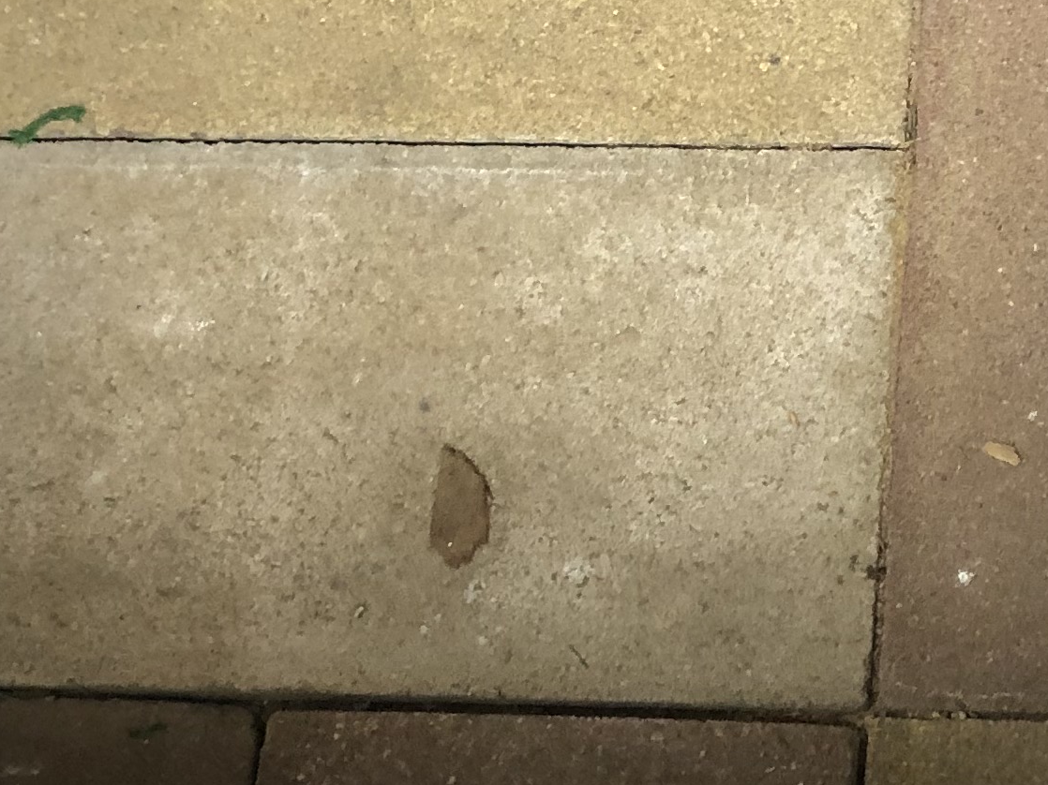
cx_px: 955
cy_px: 354
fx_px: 3057
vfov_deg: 14.6
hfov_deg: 19.1
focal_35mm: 101
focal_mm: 3.99
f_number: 1.8
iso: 50
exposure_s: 1/15
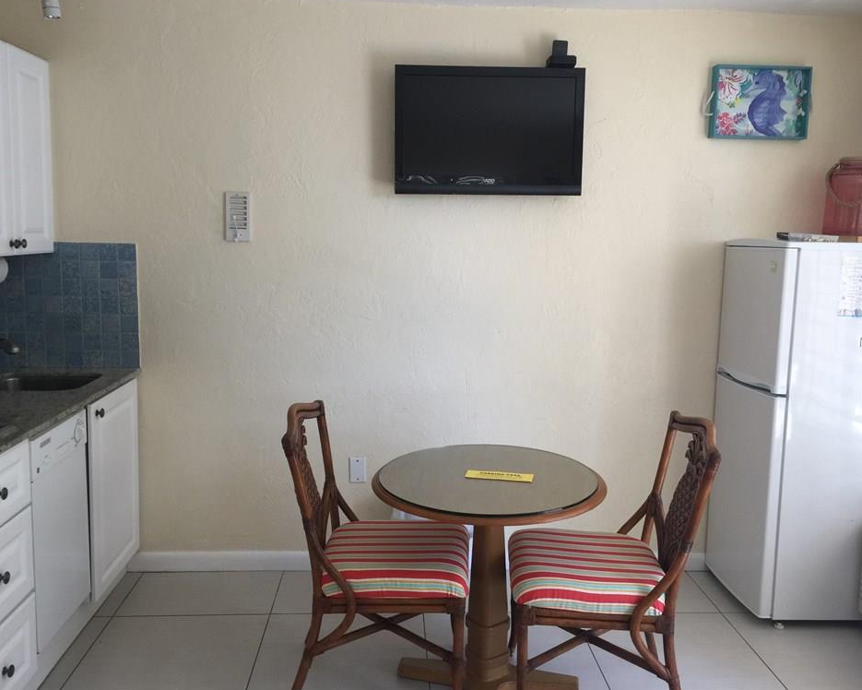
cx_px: 442
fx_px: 791
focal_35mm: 31
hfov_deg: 57.2
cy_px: 341
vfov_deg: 47.1
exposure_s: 1/30
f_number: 2.2
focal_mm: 4.15
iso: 40
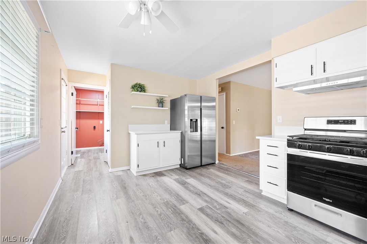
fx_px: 143
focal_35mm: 14
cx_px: 184
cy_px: 122
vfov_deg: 81.2
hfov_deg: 104.3
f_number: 9
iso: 320
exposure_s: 1/2
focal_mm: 14
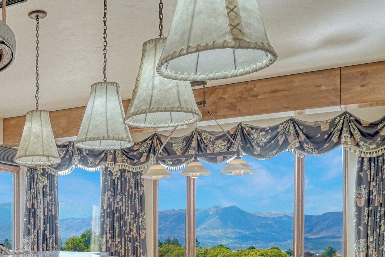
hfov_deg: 36.9
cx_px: -25
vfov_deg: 27.8
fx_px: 492
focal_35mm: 46
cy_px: 246
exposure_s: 1/20
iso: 400
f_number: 8
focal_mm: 14
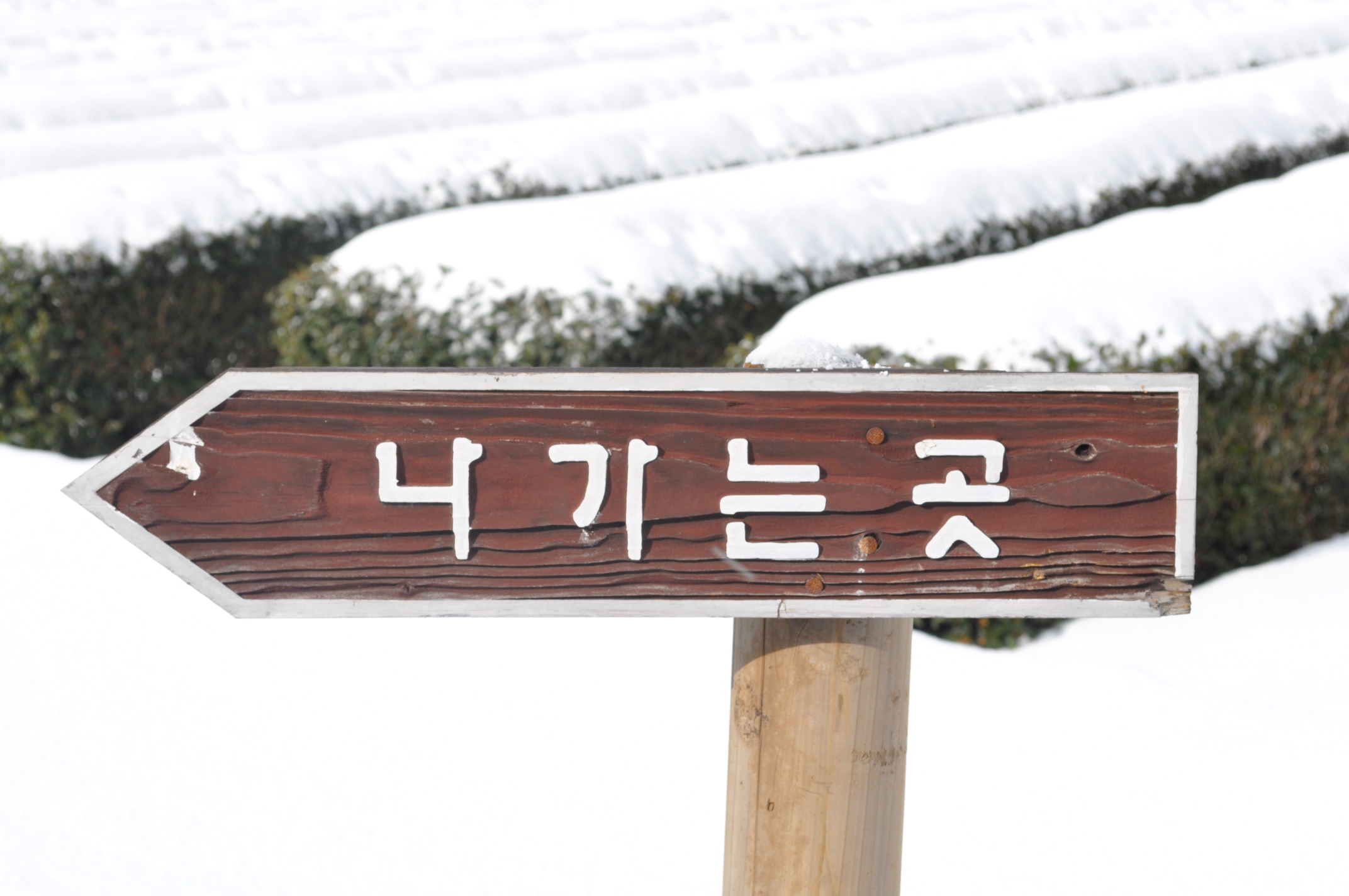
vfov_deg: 18.1
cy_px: 448
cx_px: 674
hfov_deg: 27.0
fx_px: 2807
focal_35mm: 75
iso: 200
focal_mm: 50
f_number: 13
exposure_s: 1/180
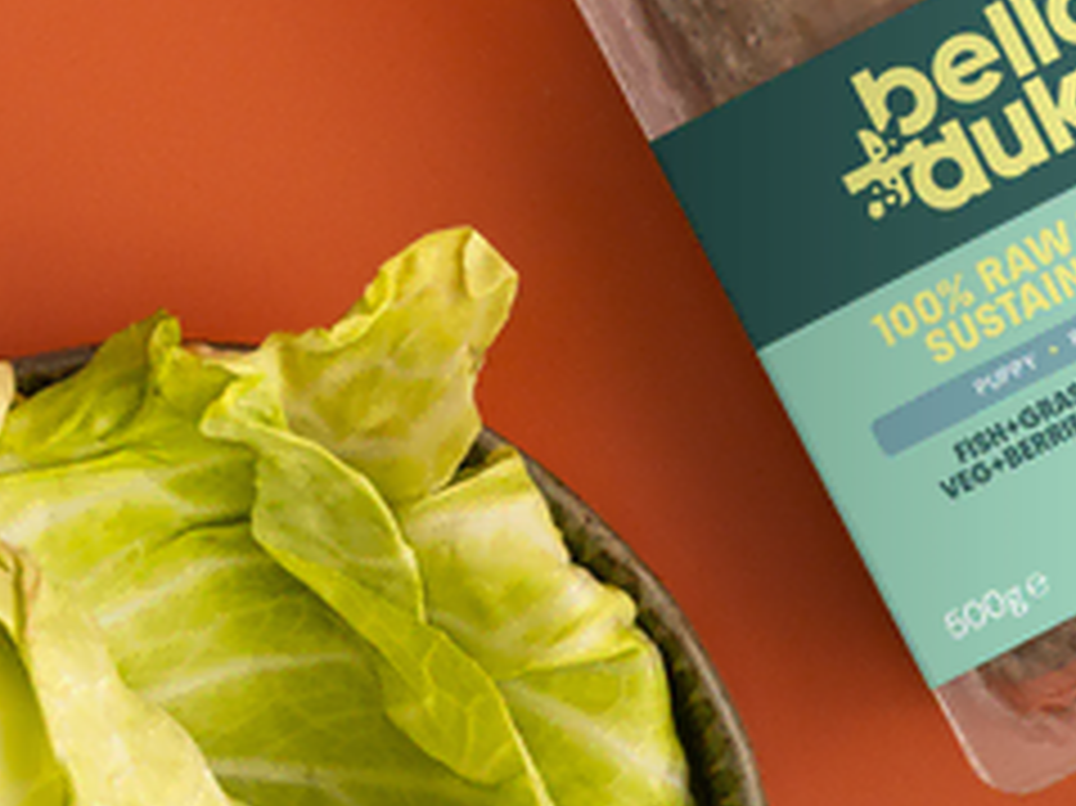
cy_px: 432
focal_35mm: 211
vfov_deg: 7.0
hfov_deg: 9.3
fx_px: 6555
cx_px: 1288
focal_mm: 56
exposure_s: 1/125
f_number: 6.4
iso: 320
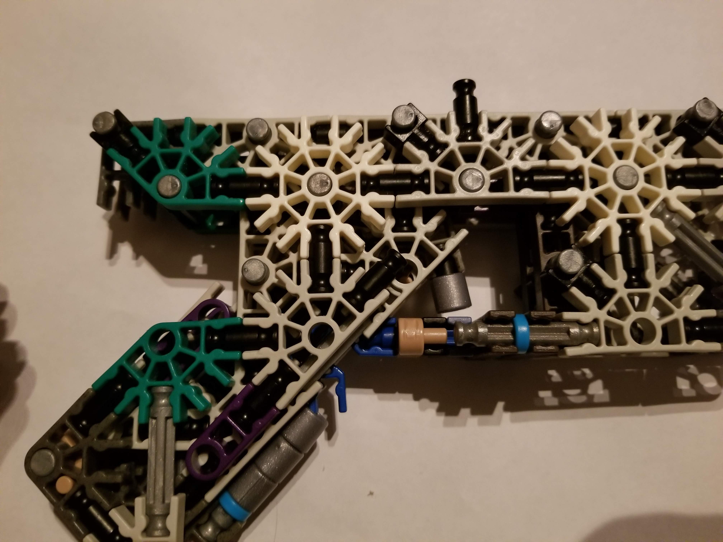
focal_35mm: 26
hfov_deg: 67.3
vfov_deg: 53.1
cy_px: 271
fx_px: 543
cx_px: 362
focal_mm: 4.25
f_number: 1.7
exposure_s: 1/10
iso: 320
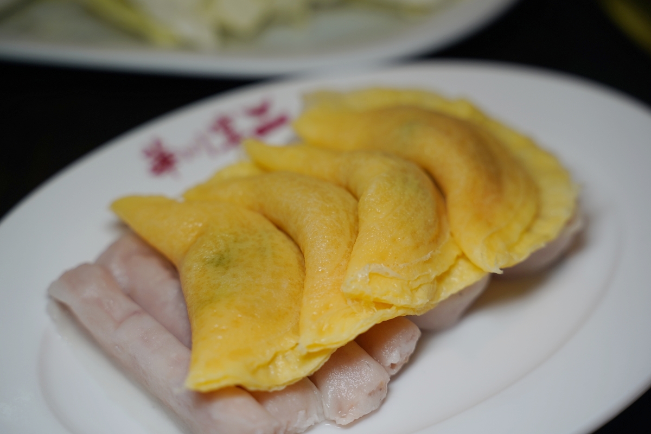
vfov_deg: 18.2
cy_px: 217
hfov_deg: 27.0
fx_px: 1356
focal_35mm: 75
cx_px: 326
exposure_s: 1/100
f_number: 4.5
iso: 100
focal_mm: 75
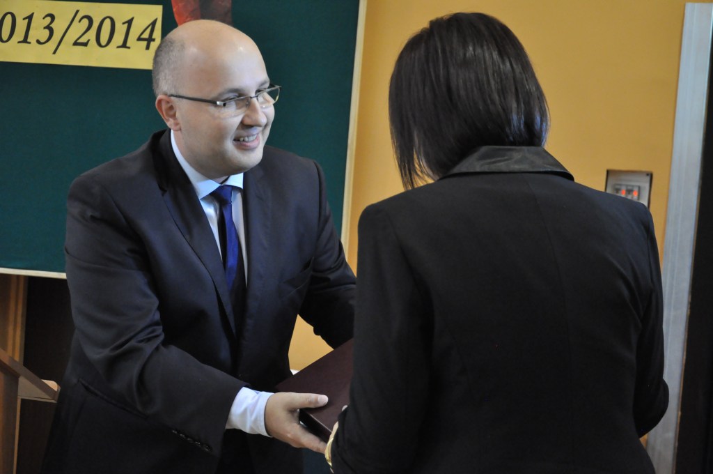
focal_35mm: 60
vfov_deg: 22.6
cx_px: 356
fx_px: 1187
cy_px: 237
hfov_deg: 33.4
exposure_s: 1/200
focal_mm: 40
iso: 2000
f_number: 4.5
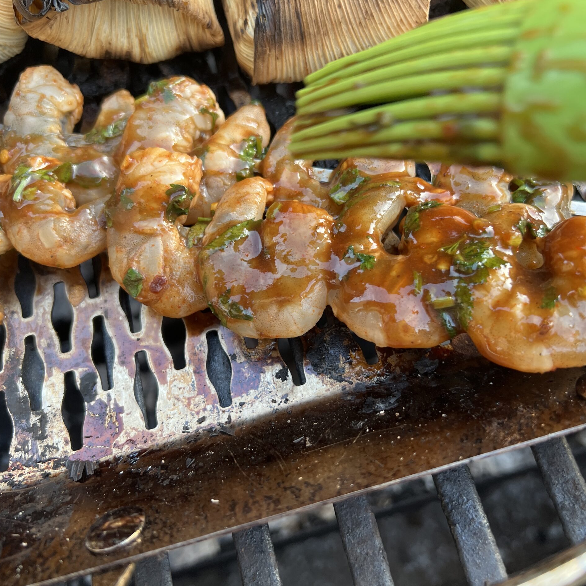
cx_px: 322
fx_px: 594
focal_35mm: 31
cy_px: 290
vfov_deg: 52.5
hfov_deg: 52.4
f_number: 1.5
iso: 80
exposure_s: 1/121
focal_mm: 5.7
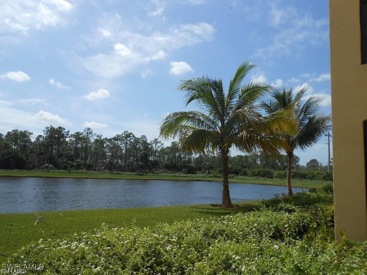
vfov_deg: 53.1
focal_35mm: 26
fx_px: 276
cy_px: 138
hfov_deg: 67.3
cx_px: 184
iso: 80
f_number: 3.5
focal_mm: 4.6
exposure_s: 1/1500
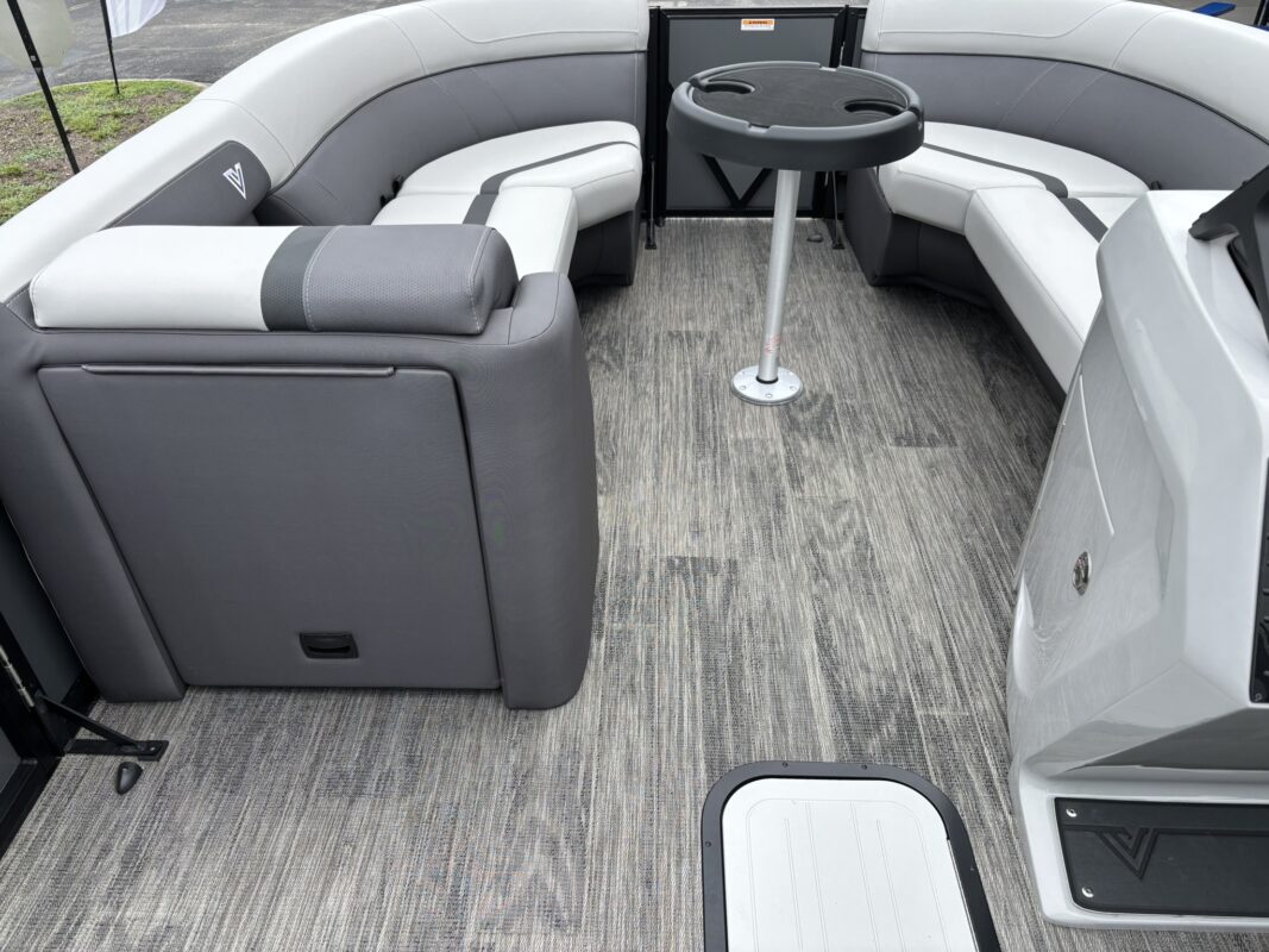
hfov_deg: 67.3
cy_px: 476
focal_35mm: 26
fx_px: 953
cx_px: 634
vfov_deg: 53.1
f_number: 1.6
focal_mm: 5.96
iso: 50
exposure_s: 1/1027
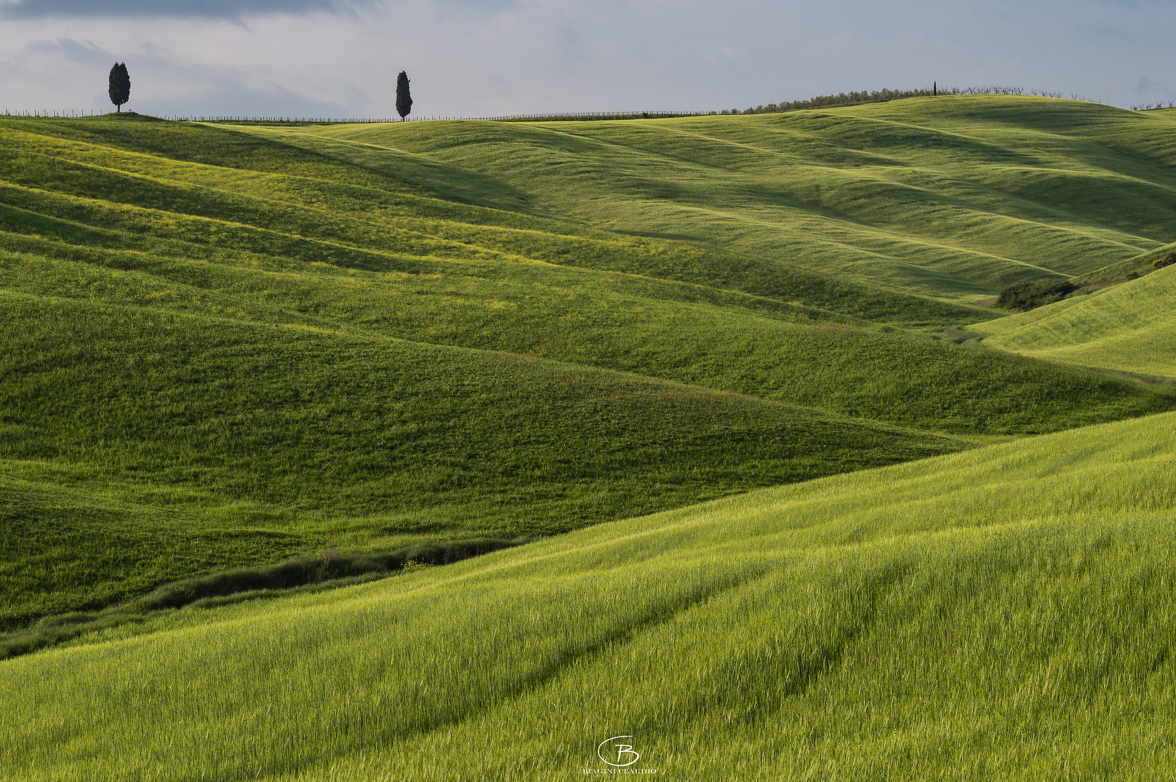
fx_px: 3427
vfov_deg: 13.0
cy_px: 391
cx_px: 588
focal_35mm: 105
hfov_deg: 19.5
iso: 100
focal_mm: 70
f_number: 11
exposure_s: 1/100
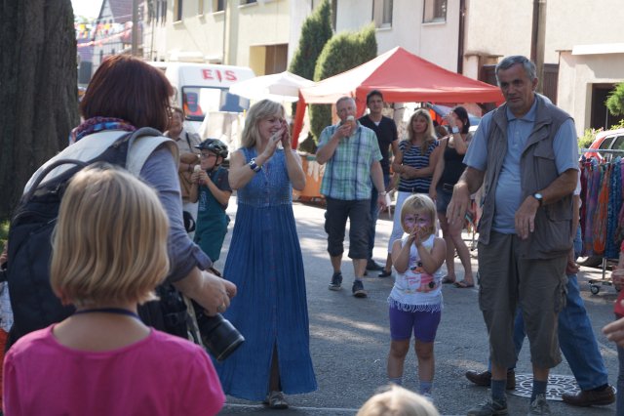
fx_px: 1299
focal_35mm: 75
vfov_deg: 18.2
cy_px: 208
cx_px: 312
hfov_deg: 27.0
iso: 250
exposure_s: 1/160
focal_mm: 50
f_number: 5.6
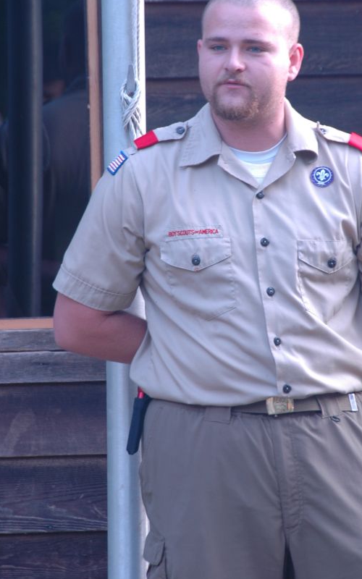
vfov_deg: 5.4
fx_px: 6172
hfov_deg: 3.4
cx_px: 232
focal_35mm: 391
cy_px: 253
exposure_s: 1/30
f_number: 6.3
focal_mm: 200
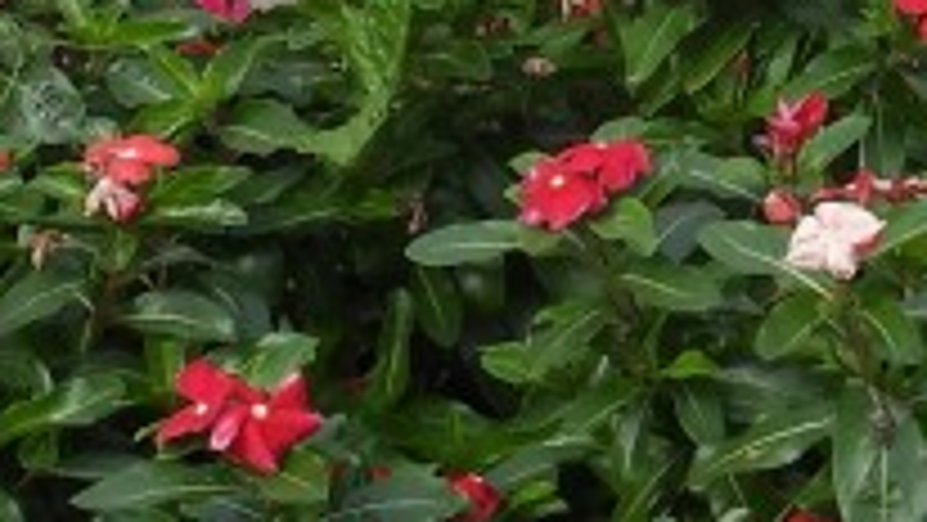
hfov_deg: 8.1
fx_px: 6540
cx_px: 968
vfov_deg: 4.5
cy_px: -432
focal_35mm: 266
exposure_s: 1/640
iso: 100
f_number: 3.8
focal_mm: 6.3
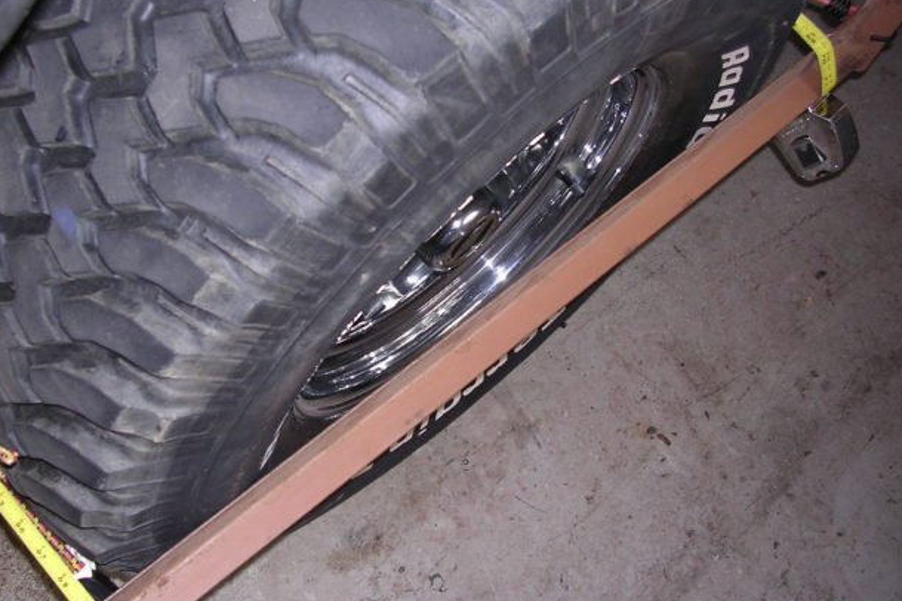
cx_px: 406
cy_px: 320
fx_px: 1102
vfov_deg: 30.5
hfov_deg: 44.4
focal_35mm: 44
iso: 100
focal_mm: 5.8
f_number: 2.8
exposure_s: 1/60.1
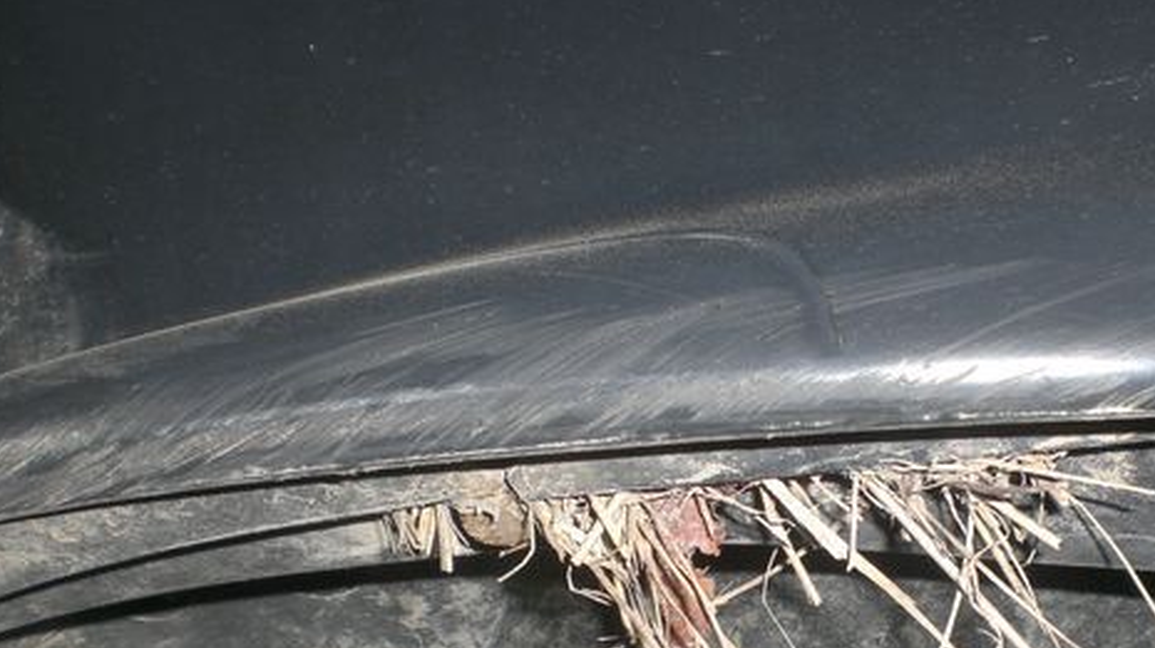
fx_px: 1745
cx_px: 740
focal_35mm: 57
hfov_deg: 36.4
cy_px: 581
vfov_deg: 20.6
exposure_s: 1/60
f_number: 4.4
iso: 50
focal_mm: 6.3
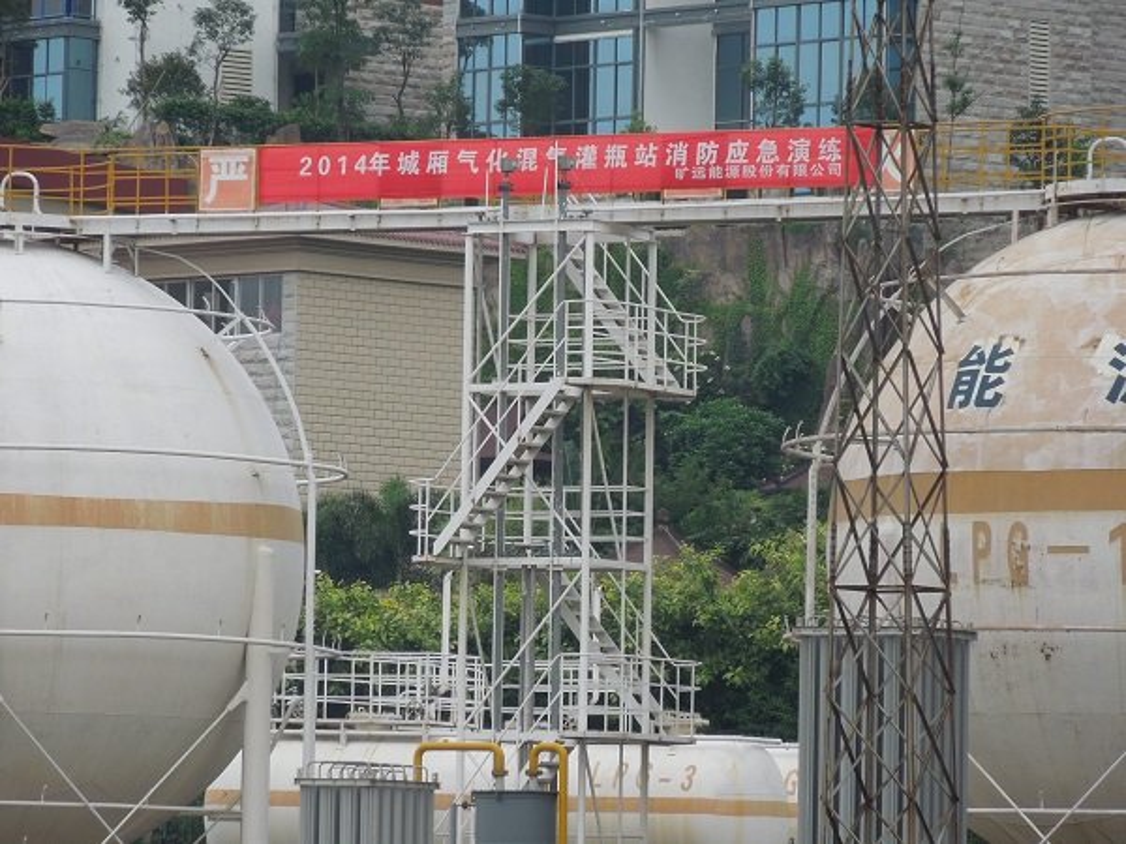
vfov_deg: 5.5
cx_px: 563
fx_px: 8815
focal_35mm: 271
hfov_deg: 7.3
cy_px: 422
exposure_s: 1/250
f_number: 5.2
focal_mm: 48.8
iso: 100
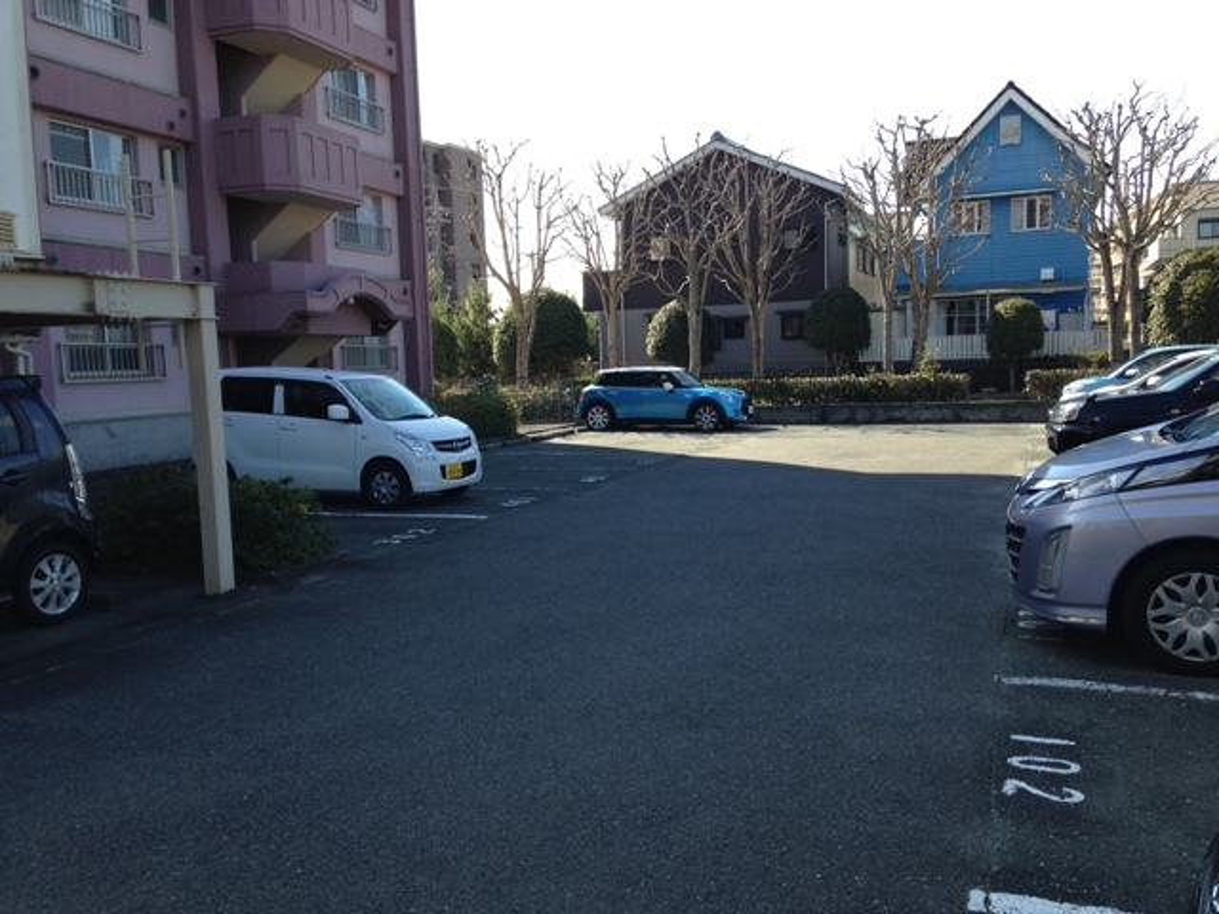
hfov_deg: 55.4
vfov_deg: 42.9
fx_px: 1162
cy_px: 457
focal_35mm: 33
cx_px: 610
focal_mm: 4.12
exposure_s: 1/455
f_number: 2.4
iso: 50
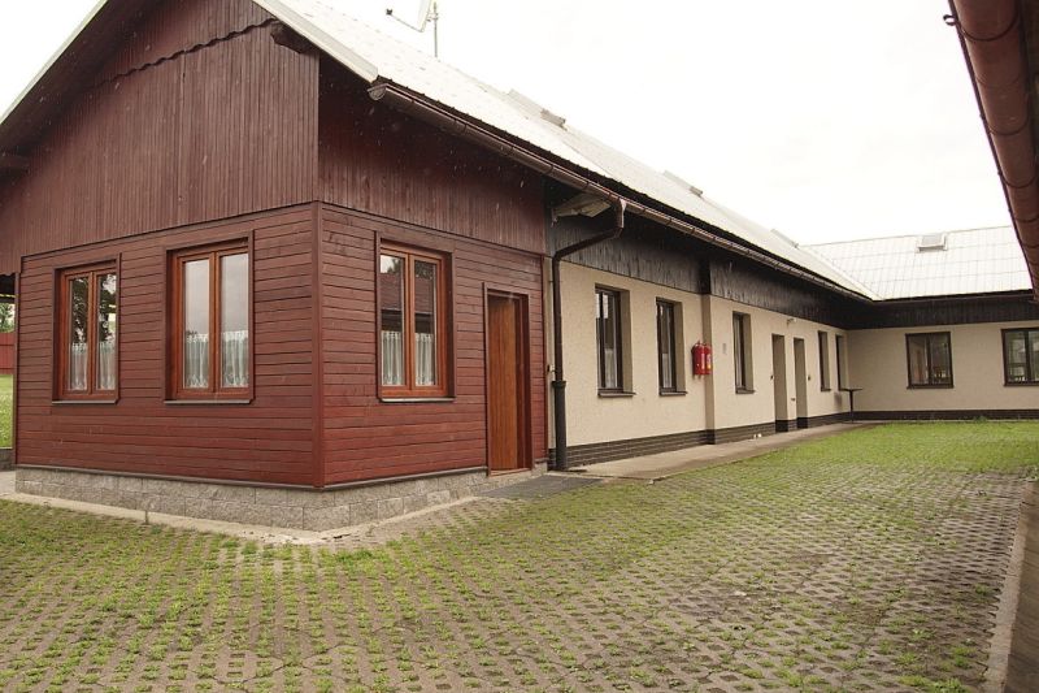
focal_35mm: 27
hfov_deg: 67.4
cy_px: 346
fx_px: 779
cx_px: 520
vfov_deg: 47.9
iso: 250
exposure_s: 1/500
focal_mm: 18
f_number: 4
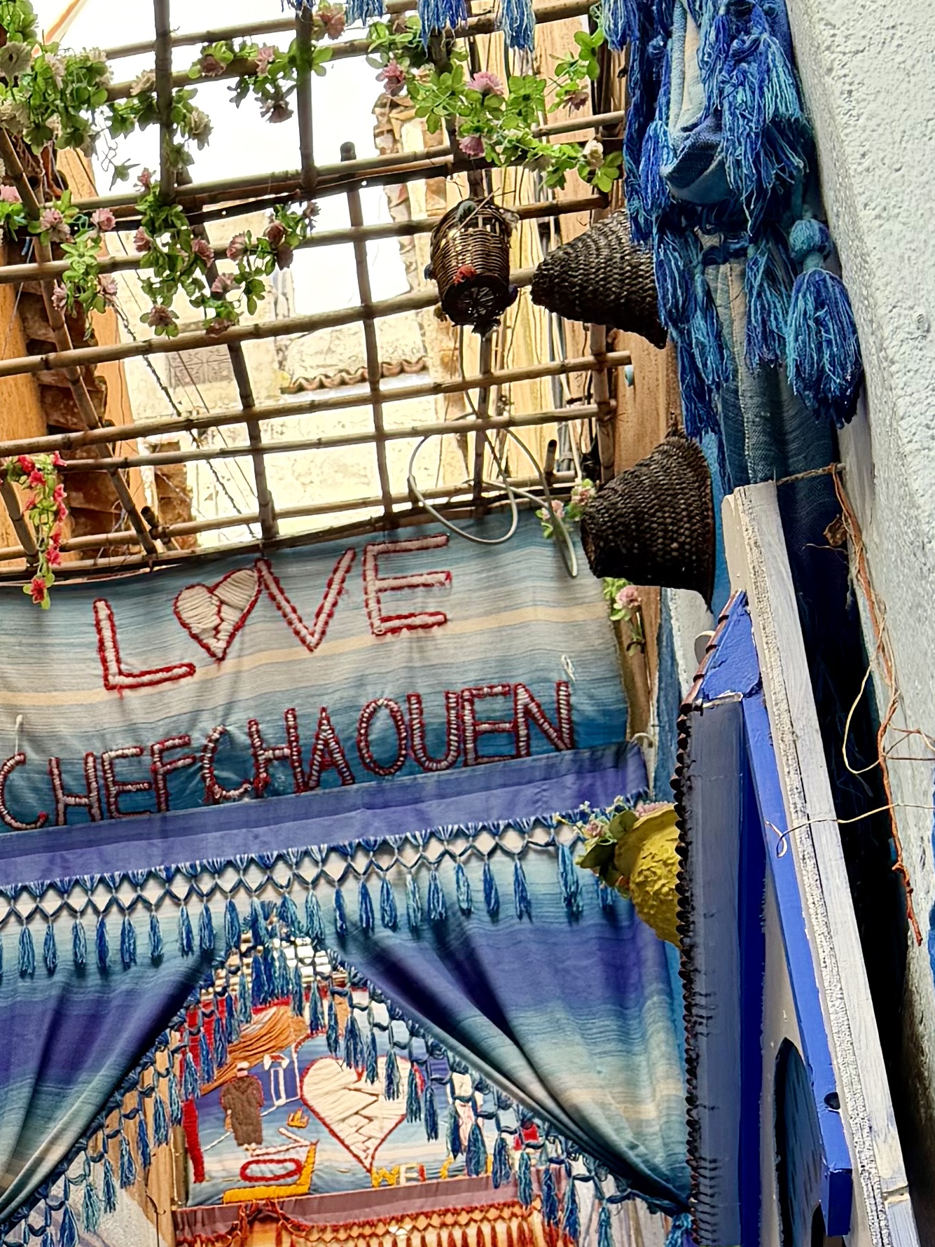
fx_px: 2773
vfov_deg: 24.1
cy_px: 1268
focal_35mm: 77
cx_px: -16
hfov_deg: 18.6
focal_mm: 6.76
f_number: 1.78
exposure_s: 1/288
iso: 80
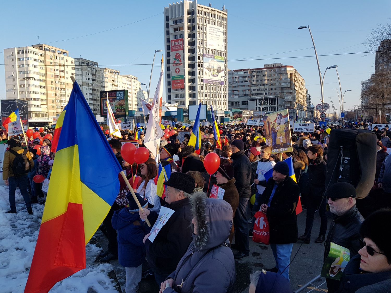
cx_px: 196
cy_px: 146
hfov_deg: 67.3
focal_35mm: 26
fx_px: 294
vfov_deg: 53.1
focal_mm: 4.2
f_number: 1.7
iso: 40
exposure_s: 1/948
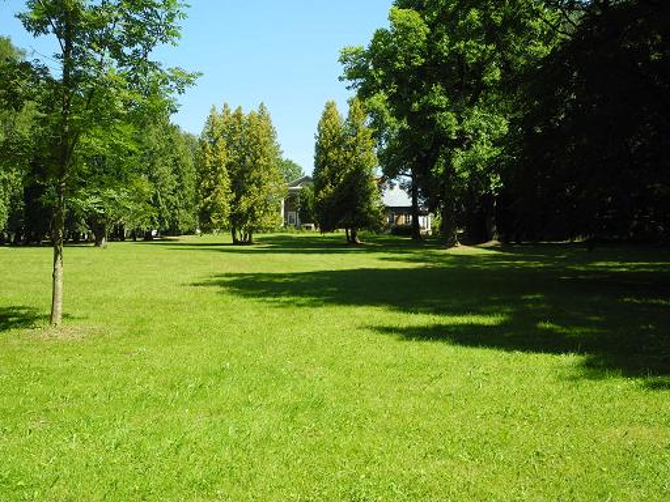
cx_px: 335
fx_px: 735
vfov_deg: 37.7
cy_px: 251
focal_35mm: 38
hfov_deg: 49.0
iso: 100
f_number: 3.2
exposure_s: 1/640
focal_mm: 8.1
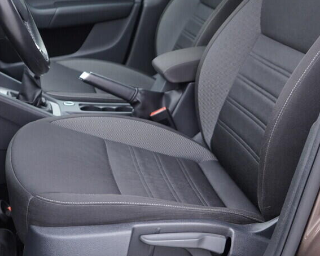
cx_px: 157
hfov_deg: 30.9
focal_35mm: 61
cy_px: 92
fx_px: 578
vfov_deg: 24.9
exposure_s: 1/40
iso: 250
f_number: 2.8
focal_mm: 24
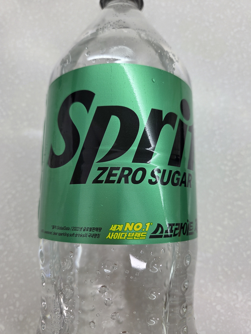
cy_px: 167
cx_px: 126
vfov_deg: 73.9
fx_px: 222
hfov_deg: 58.9
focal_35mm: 23
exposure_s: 1/120
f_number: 1.8
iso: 32
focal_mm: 5.4
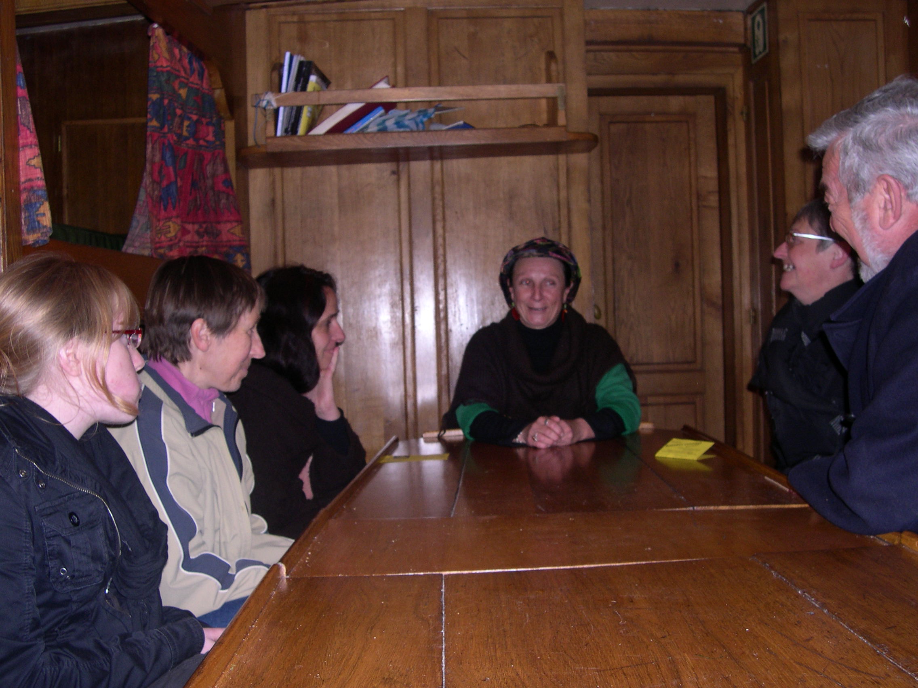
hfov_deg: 49.0
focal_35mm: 38
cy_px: 344
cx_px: 459
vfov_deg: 37.7
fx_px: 1008
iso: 127
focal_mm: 8
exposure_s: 1/60
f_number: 2.8
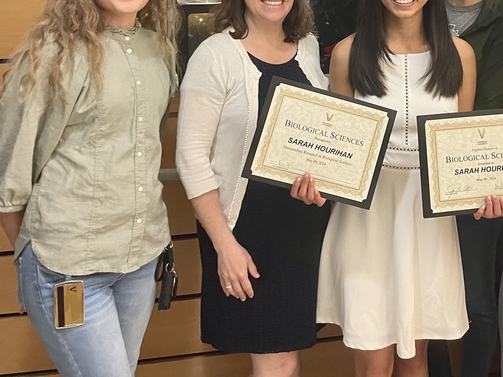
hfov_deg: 36.6
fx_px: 726
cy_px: 15
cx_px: 418
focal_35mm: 50
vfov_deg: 27.7
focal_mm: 4.2
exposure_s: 1/60
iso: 200
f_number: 1.6
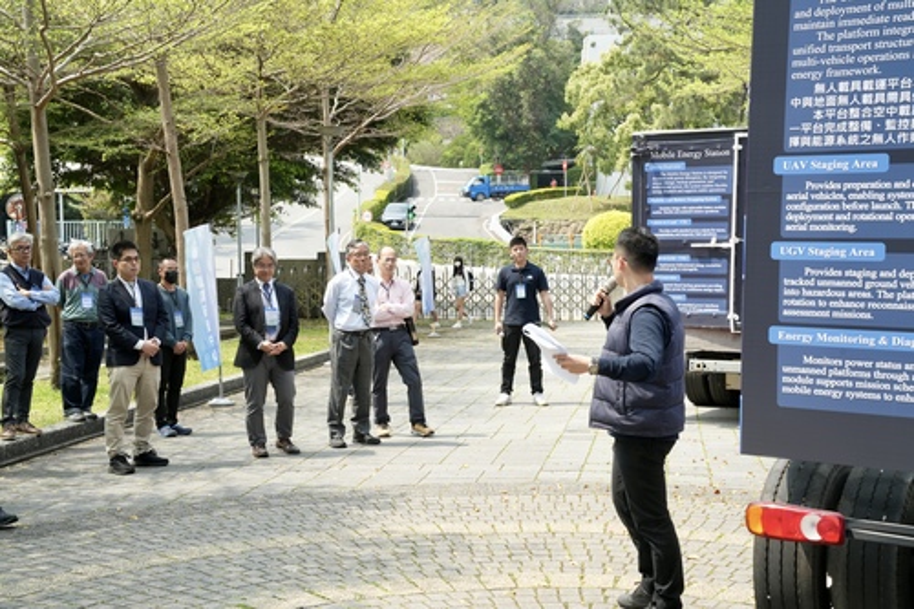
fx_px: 1472
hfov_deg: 34.5
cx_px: 457
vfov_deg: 23.4
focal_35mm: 58
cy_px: 304
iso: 500
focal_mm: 58
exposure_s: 1/160
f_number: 11
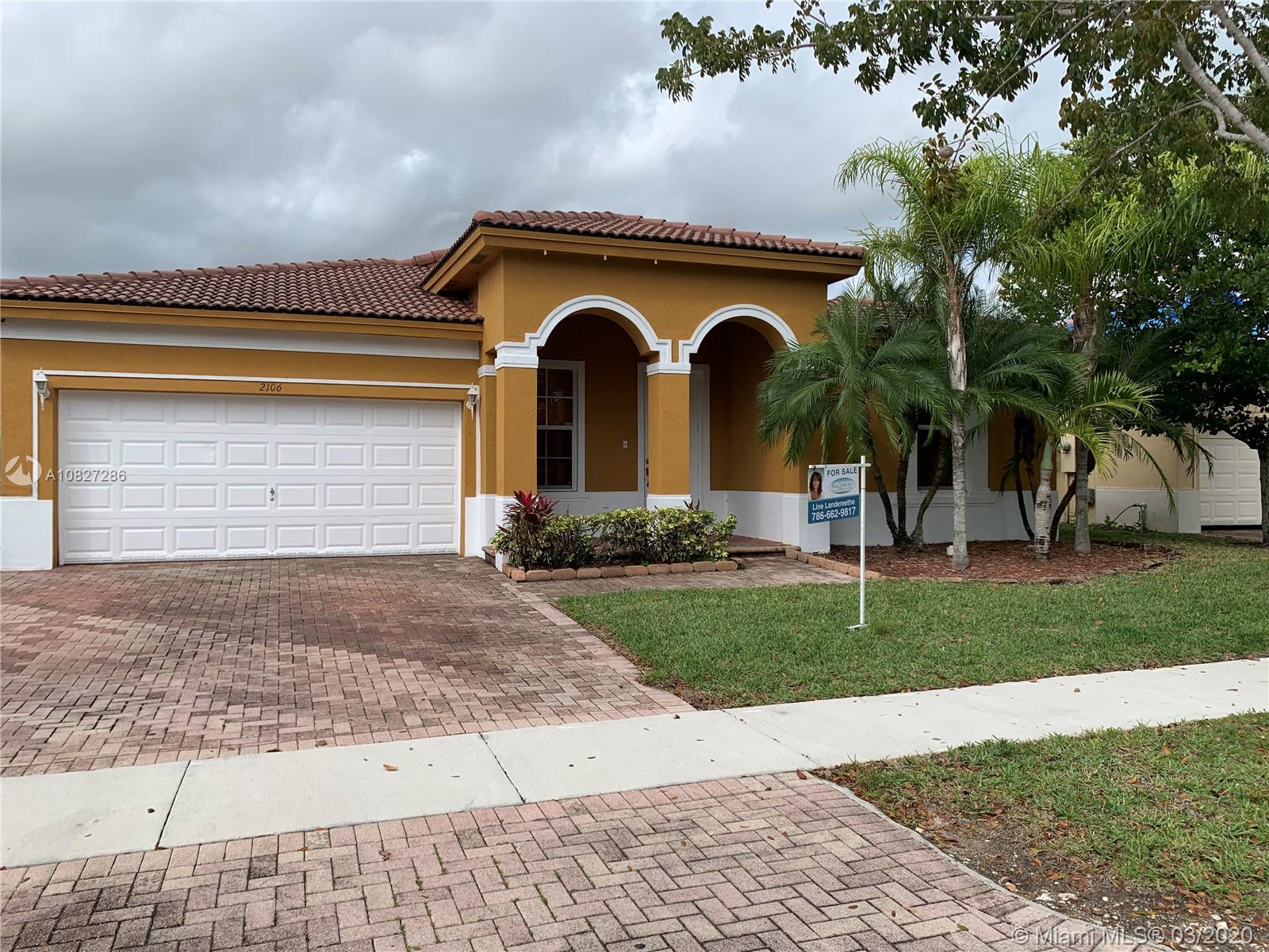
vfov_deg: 53.1
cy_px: 476
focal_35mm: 26
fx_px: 953
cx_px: 634
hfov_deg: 67.3
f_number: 1.8
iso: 25
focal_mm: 4.25
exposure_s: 1/2481
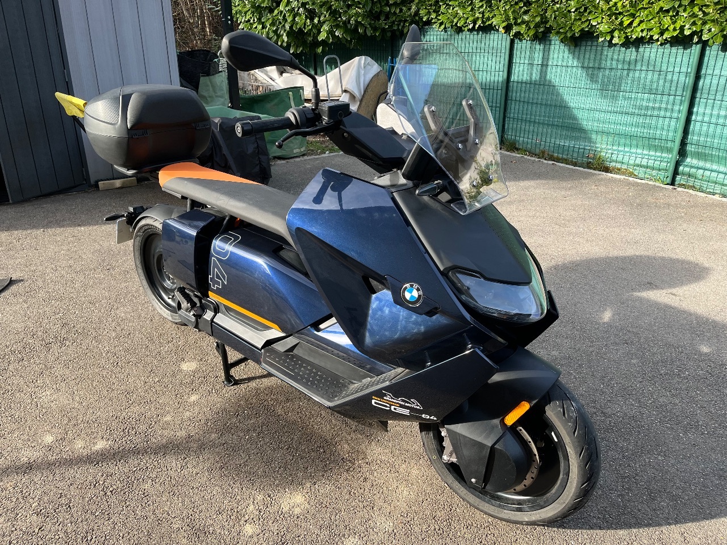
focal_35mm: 26
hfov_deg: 67.3
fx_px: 546
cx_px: 364
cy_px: 272
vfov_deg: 53.1
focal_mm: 5.1
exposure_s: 1/396
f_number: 1.6
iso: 50
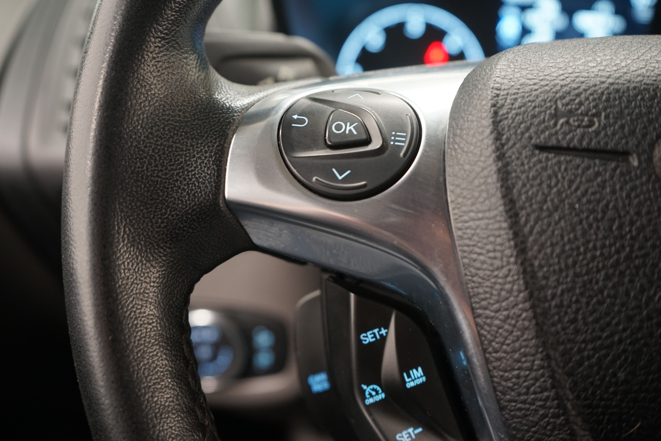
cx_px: 330
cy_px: 220
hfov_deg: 53.1
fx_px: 661
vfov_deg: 36.9
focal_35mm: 36
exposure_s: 1/8
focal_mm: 36
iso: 800
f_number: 4.5
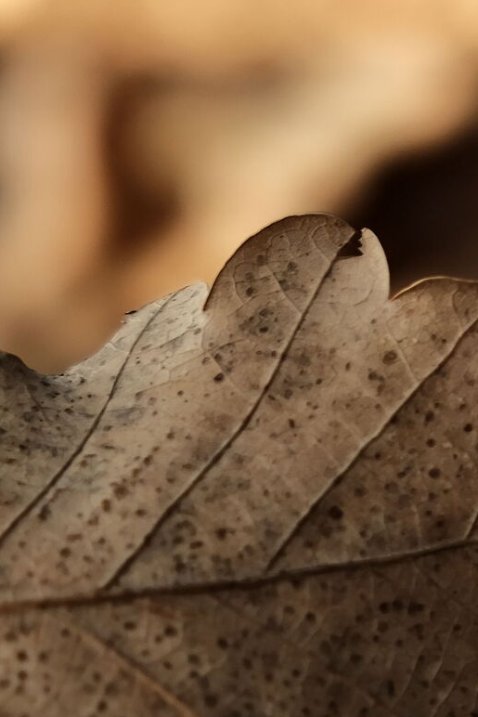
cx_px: 325
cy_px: 478
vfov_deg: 8.0
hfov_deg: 5.3
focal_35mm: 258
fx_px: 5136
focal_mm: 55
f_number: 4
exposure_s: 1/25
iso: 320
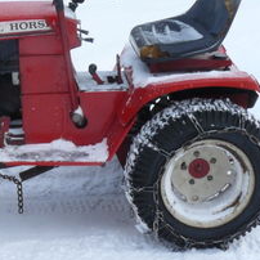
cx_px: -42
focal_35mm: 101
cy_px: 143
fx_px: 858
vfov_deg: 17.2
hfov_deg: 16.6
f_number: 8
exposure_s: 1/25
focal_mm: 6
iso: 100
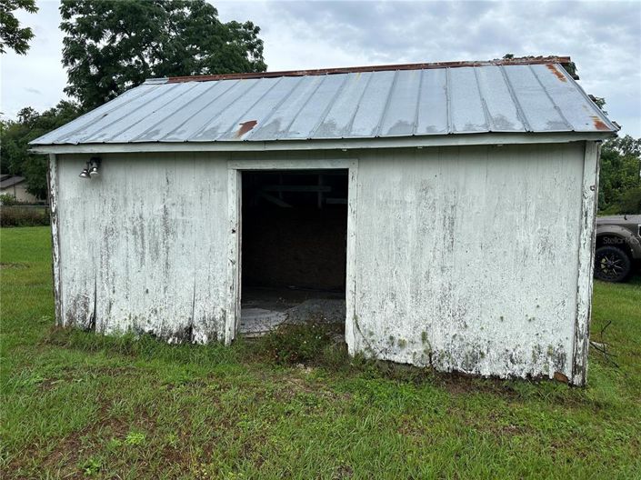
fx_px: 444
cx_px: 320
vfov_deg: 56.8
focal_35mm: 24
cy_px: 240
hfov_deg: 71.6
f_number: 1.78
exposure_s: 1/1721
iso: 80
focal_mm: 6.86
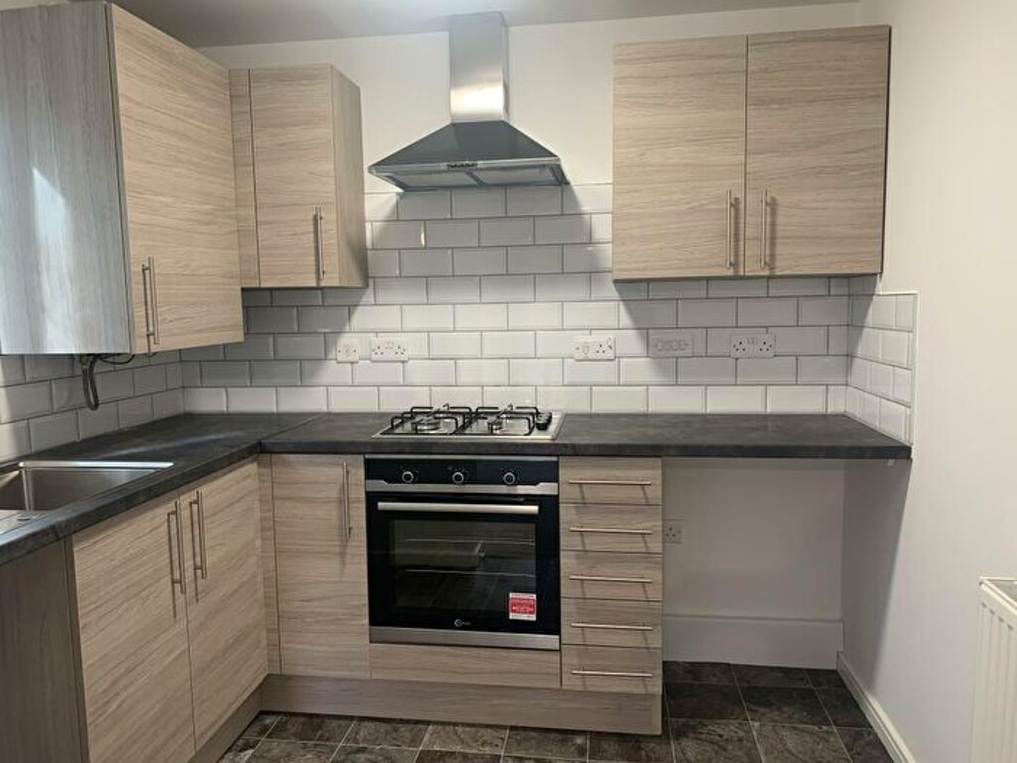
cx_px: 508
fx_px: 764
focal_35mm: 26
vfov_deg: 53.1
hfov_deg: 67.3
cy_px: 382
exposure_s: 1/50
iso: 100
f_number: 1.8
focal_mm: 4.25
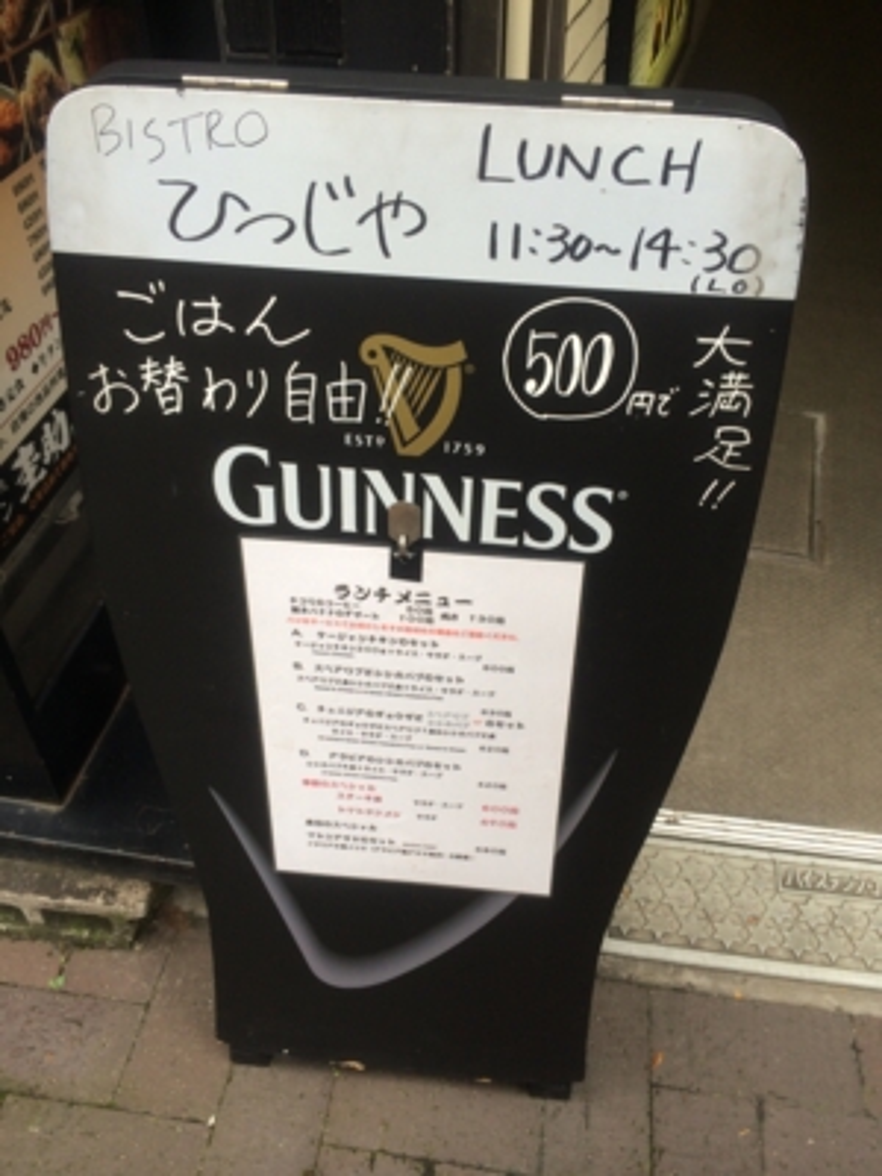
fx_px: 1019
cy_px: 588
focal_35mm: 30
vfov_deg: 60.0
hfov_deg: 46.8
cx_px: 441
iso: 64
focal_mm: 4.12
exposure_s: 1/120
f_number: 2.2
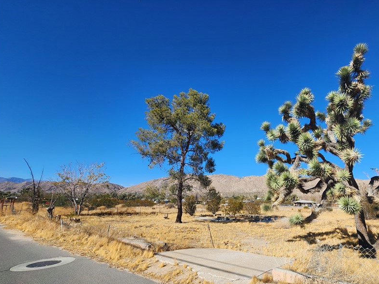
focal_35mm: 17
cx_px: 243
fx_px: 186
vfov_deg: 73.7
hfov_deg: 88.7
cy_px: 173
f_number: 2.2
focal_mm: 2.2
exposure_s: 1/2180
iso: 50
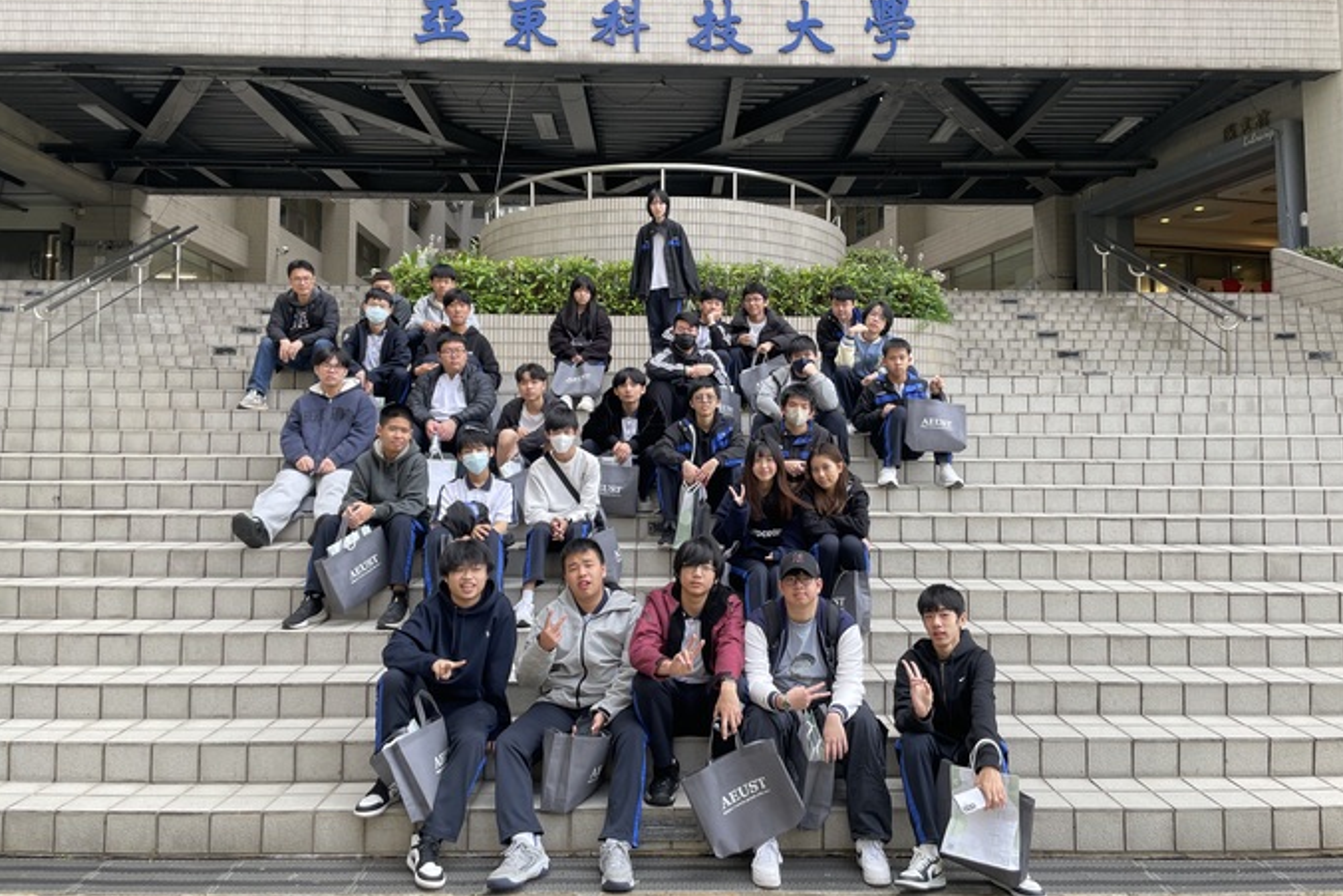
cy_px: 396
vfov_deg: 46.3
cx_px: 693
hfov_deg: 65.4
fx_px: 1045
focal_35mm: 28
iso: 32
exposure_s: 1/185
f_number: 1.6
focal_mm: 4.2
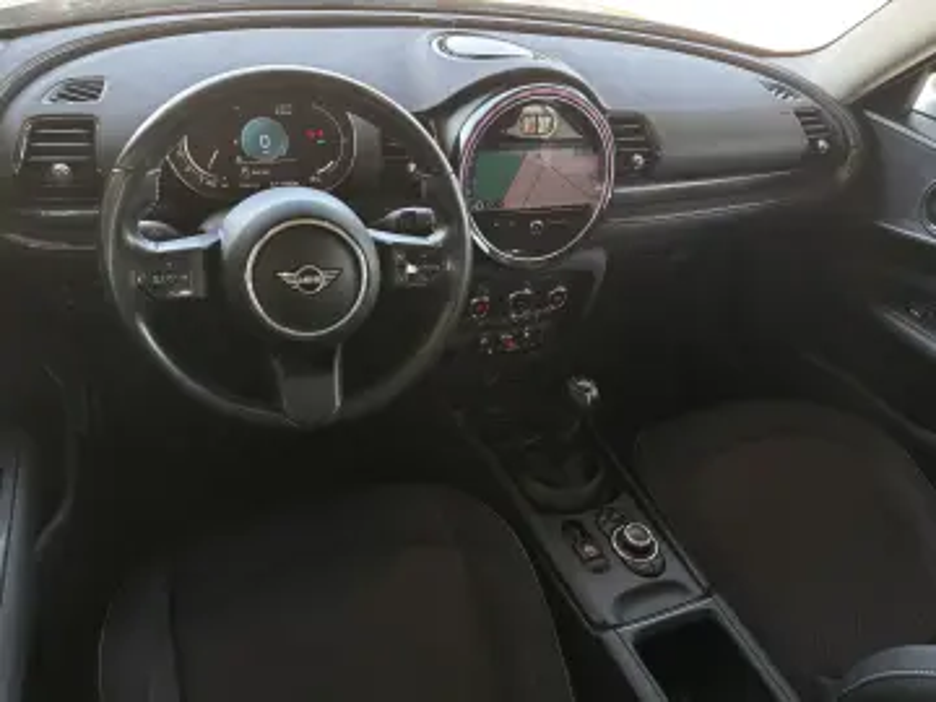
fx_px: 703
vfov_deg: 53.1
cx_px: 468
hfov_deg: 67.3
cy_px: 351
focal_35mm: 26
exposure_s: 1/121
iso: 125
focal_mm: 5.96
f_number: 1.6
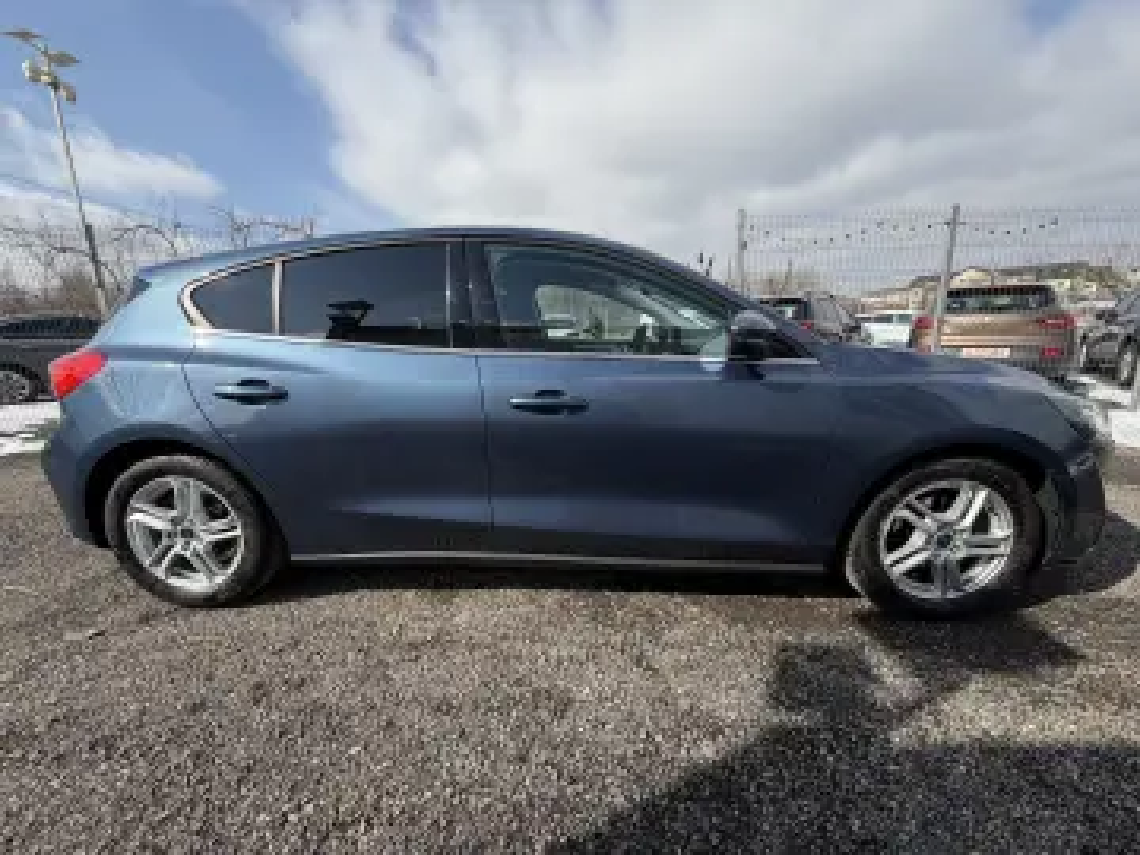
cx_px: 570
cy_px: 428
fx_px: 461
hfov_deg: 102.1
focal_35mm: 14
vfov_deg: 85.7
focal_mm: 2.22
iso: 25
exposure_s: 1/770
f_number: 2.2
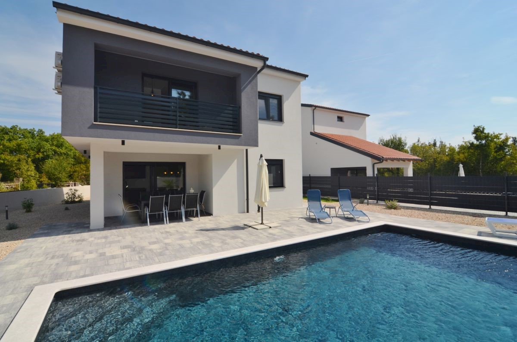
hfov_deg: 95.1
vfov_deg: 71.8
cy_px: 171
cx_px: 258
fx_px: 236
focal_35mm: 16
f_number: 11
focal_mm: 11
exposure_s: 1/200
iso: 100
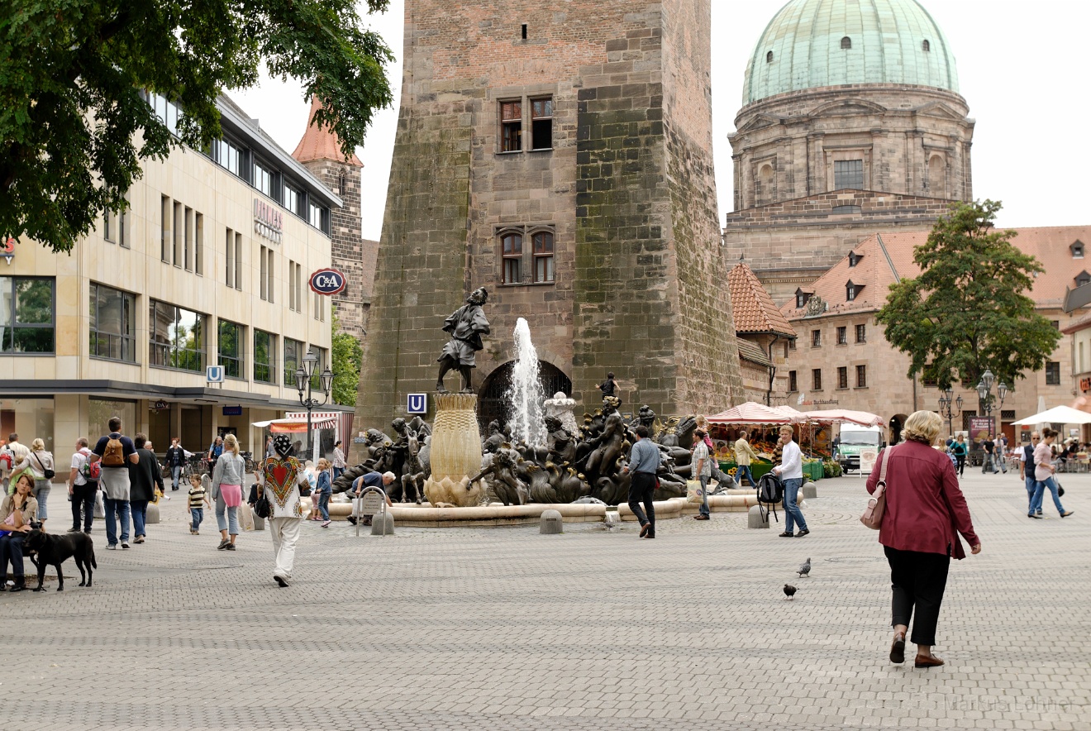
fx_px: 1366
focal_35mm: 45
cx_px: 546
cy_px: 366
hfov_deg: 43.6
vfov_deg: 30.0
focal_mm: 30
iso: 200
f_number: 5.6
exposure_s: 1/160
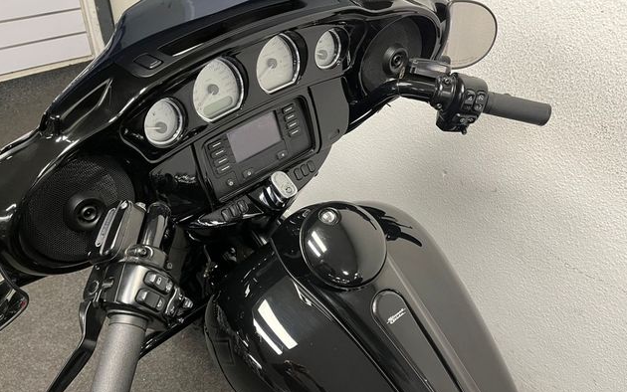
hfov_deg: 66.5
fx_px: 479
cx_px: 315
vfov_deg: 44.3
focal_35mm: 28
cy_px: 238
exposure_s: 1/50
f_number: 1.6
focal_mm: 5.1
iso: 160
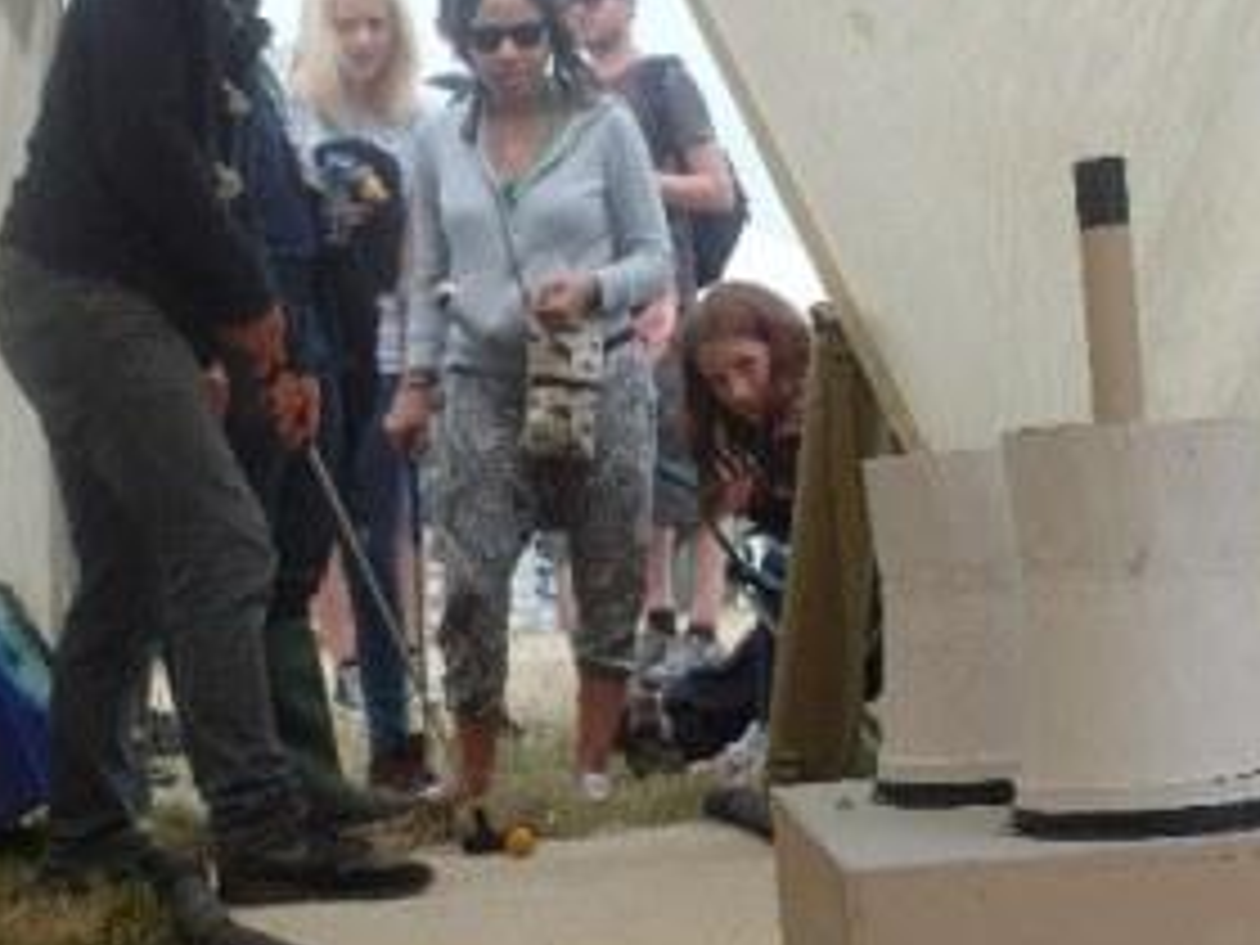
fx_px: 2621
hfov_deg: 27.0
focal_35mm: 72
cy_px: 522
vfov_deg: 20.4
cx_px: 698
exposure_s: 1/250
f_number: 3.9
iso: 80
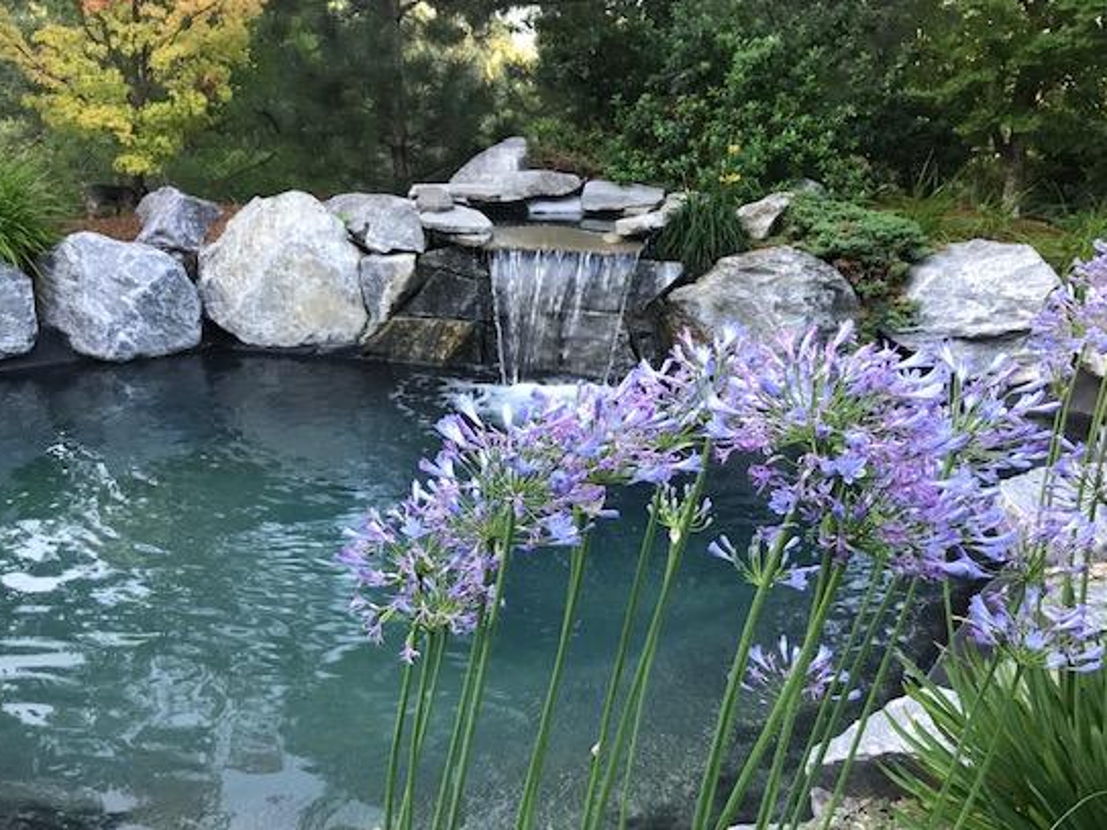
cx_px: 557
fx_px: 1055
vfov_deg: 42.8
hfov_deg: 55.4
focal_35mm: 33
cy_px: 473
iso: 20
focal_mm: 3.99
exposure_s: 1/40
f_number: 1.8
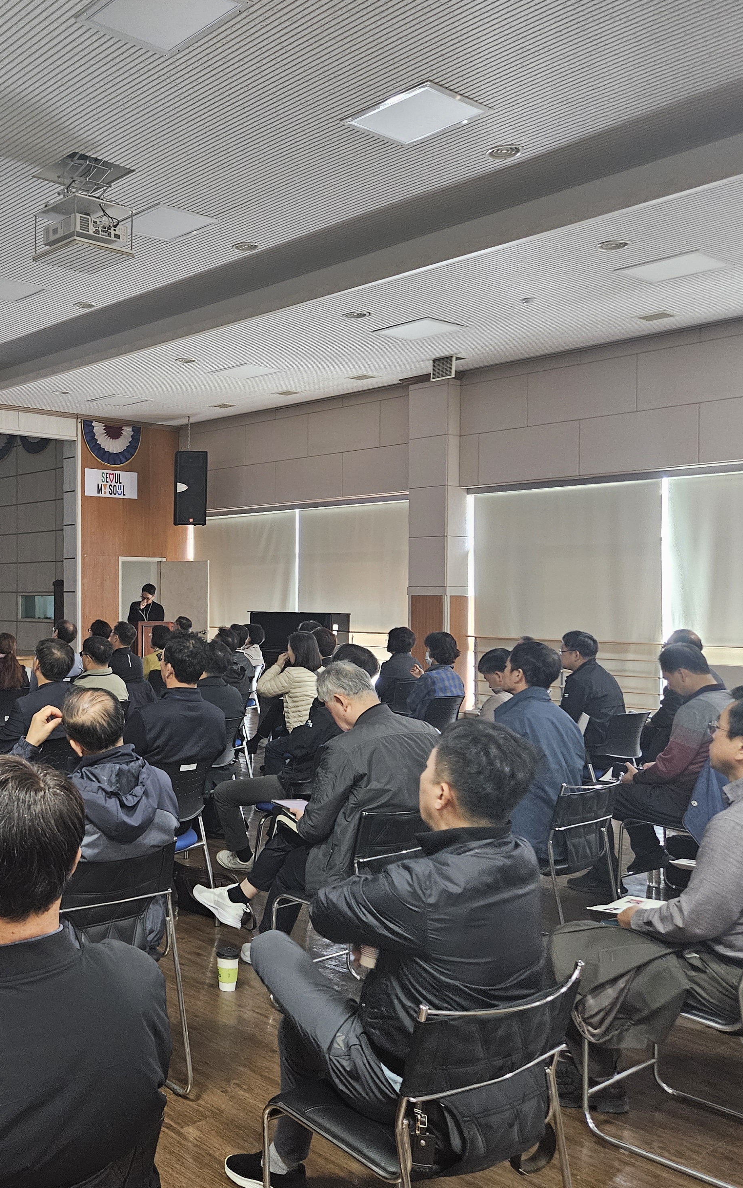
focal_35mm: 33
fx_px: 1069
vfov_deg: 58.1
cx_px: 82
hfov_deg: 36.1
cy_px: 587
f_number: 1.8
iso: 500
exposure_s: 1/40
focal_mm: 5.4
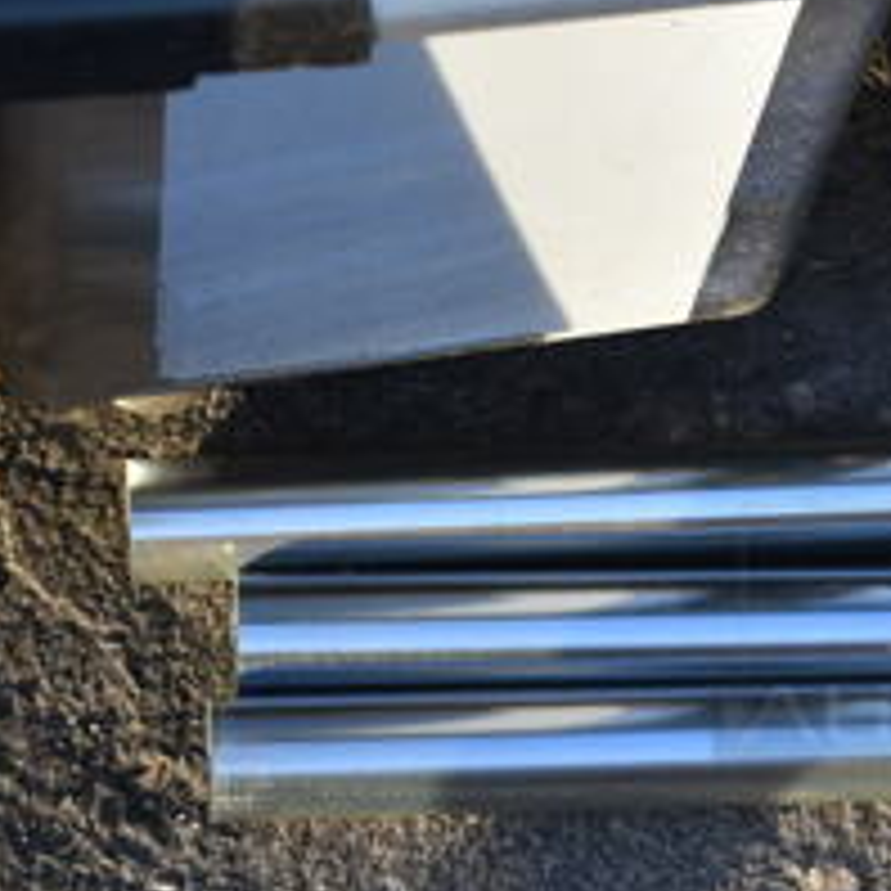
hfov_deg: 14.1
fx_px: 3436
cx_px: 1215
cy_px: 522
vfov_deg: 14.8
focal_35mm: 118
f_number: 4.2
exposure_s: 1/125
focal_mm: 30
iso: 110
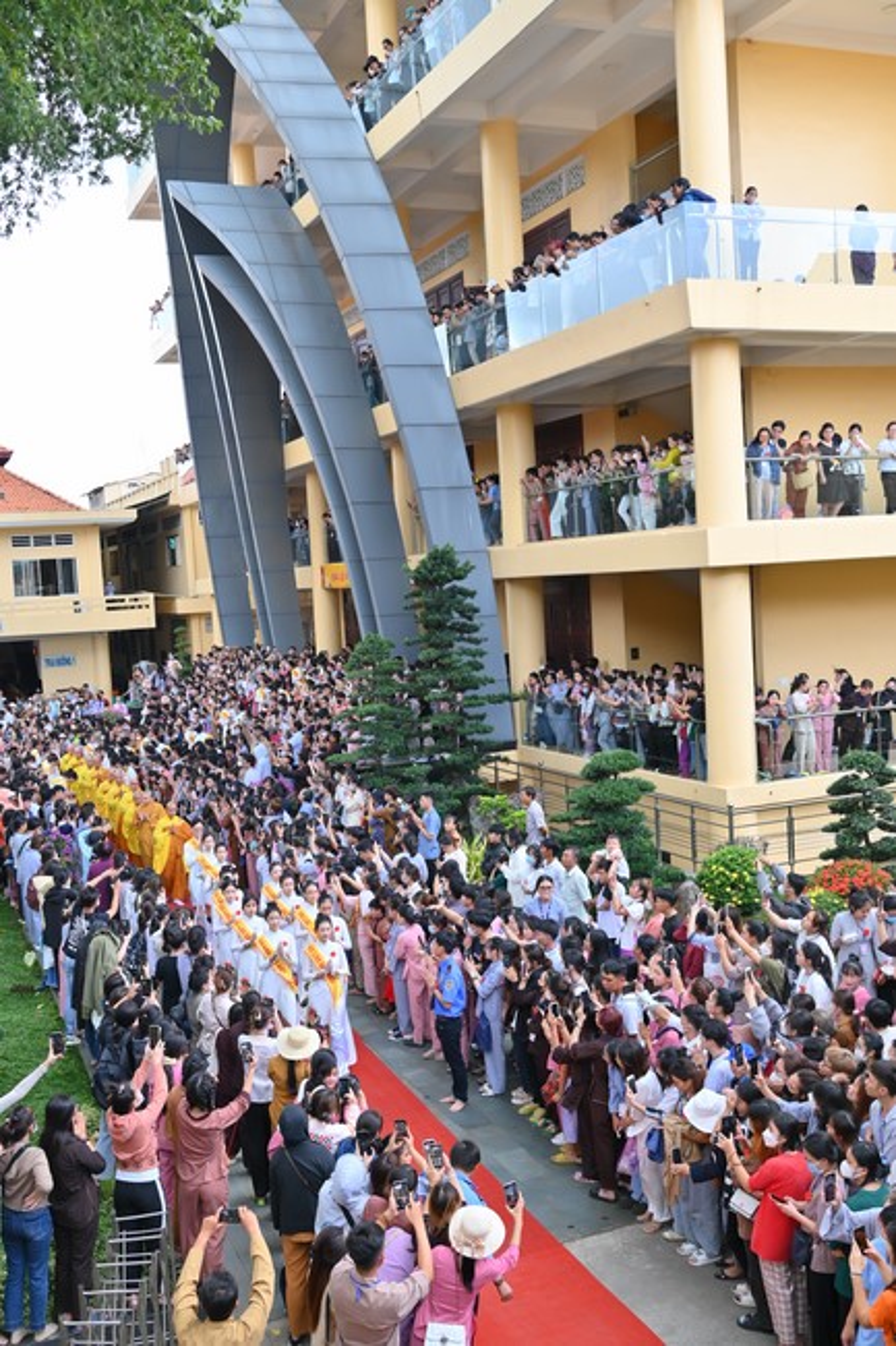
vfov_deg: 54.4
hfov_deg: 37.8
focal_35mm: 35
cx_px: 448
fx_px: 1307
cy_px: 673
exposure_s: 1/100
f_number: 5.6
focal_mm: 35
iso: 100
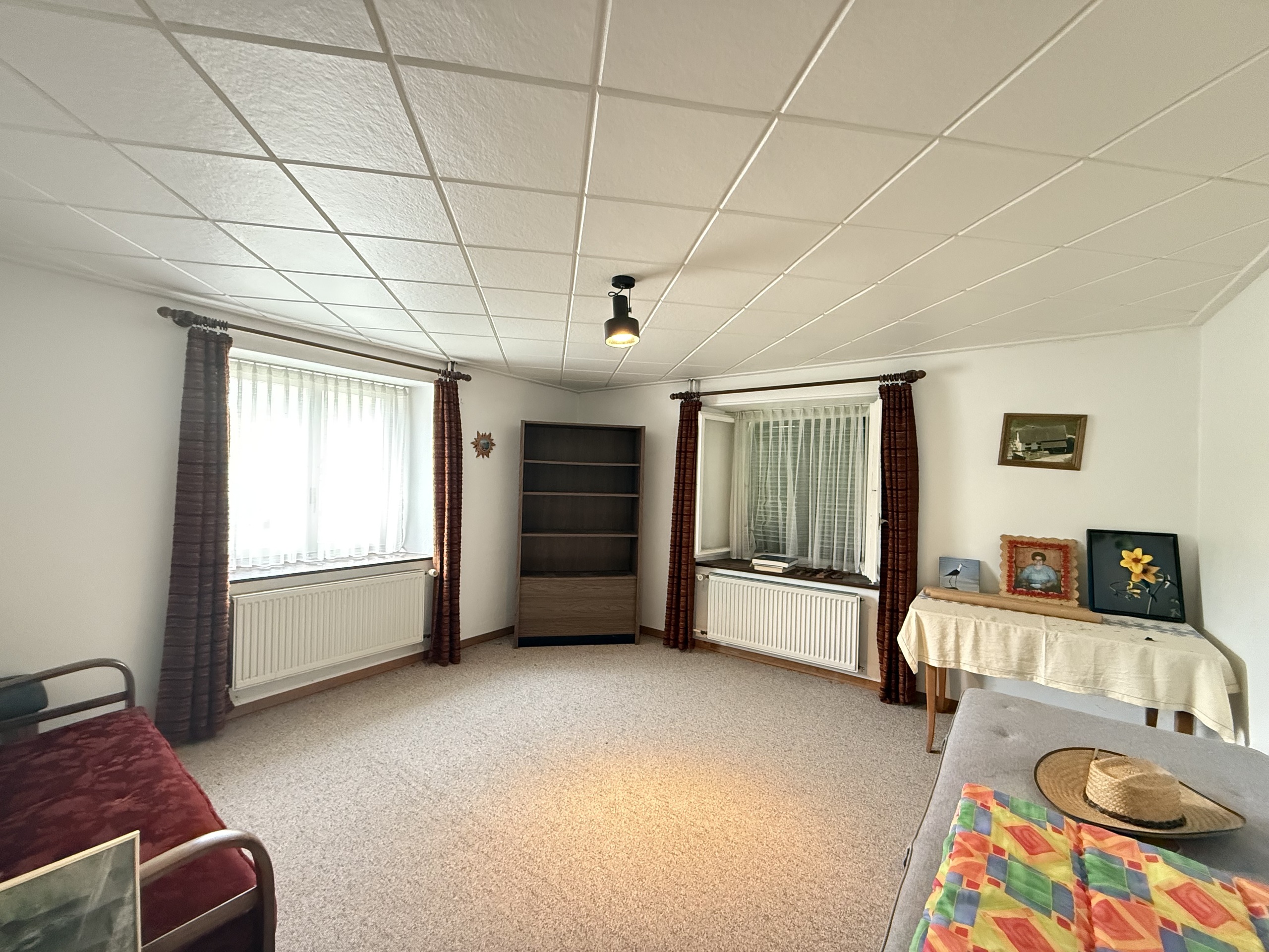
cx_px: 634
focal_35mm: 14
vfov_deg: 85.7
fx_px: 513
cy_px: 476
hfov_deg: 102.1
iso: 800
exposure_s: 1/50
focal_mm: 2.22
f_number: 2.2
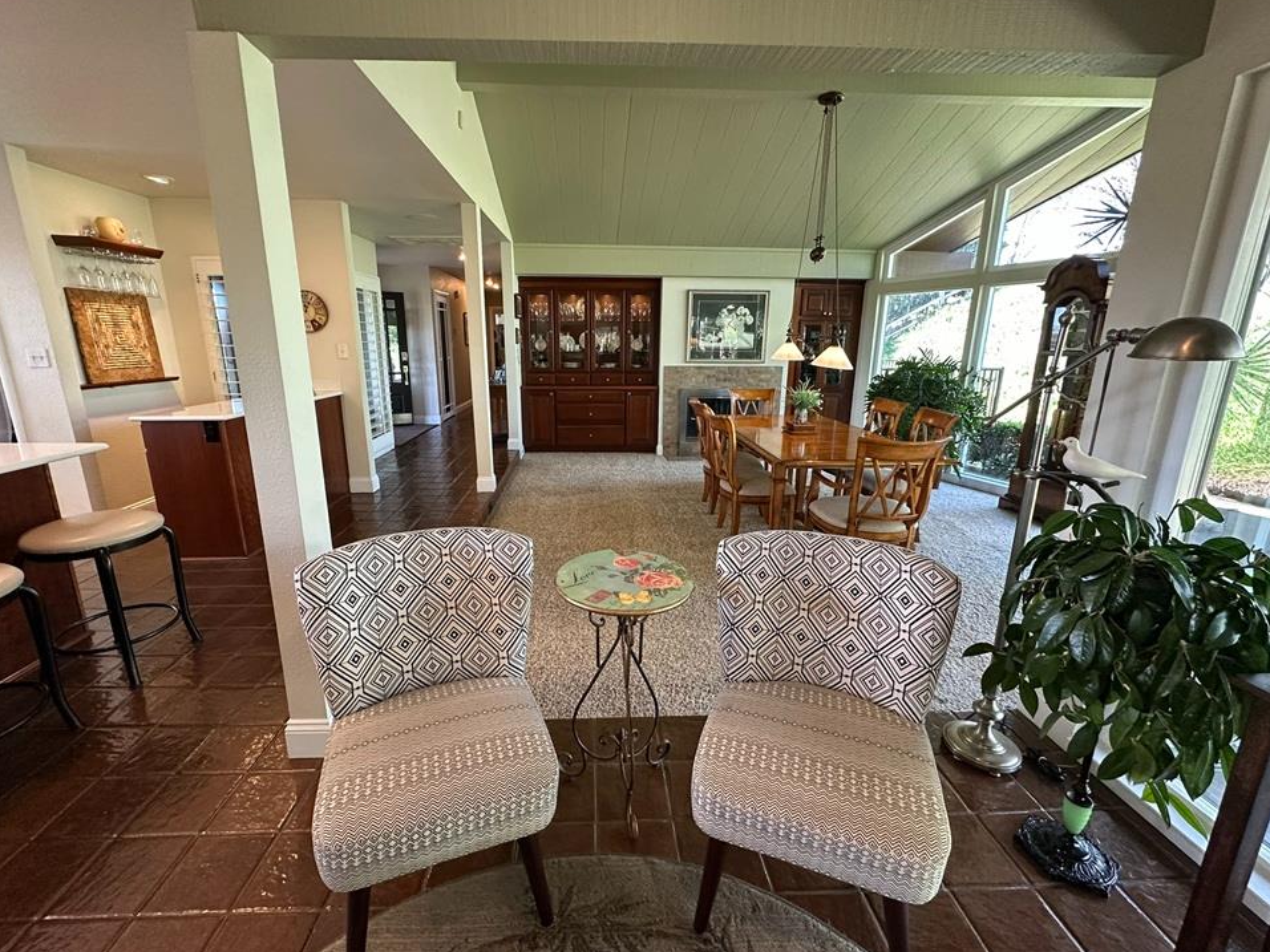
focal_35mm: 15
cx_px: 611
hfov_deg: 98.1
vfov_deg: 81.7
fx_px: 550
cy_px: 470
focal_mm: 2.22
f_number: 2.2
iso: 320
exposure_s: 1/120
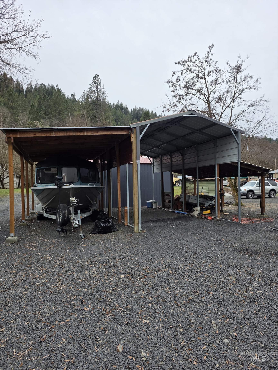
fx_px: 246
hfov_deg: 58.9
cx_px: 139
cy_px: 185
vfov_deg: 73.9
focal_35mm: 23
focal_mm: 6.3
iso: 80
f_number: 1.7
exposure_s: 1/2228
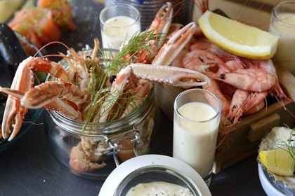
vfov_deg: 19.5
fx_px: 574
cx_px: 148
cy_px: 98
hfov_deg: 28.8
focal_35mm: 70
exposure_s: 1/60
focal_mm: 70
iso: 800
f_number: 6.3
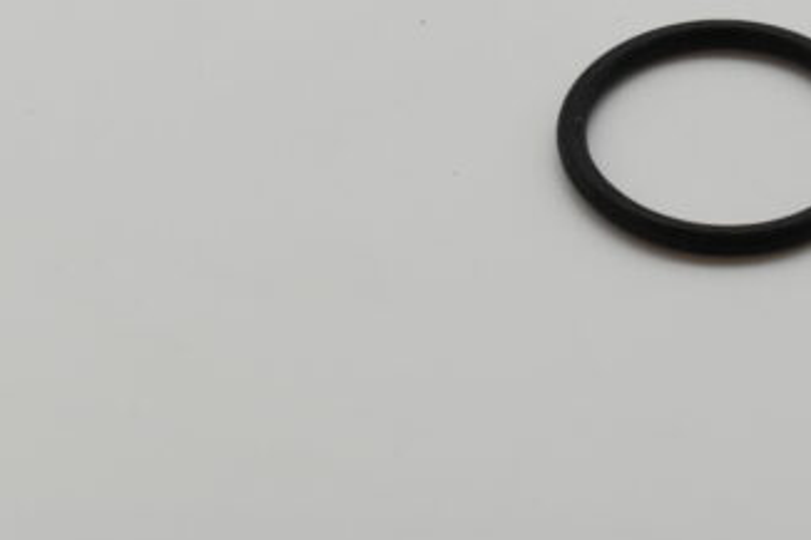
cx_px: 721
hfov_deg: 13.4
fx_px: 3421
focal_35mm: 152
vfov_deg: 9.0
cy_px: 100
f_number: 8
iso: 1600
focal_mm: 55
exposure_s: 1/2000
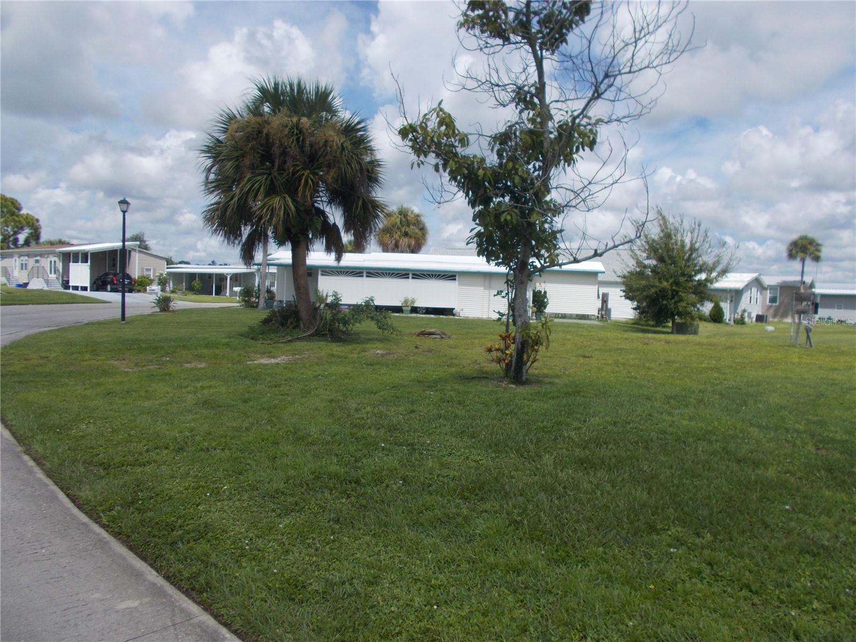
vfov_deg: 53.1
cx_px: 428
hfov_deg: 67.3
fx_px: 643
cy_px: 321
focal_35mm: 26
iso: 80
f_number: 8
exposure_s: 1/250
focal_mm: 4.6
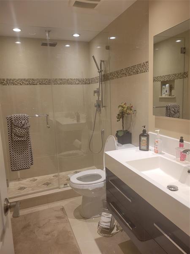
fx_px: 190
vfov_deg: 67.3
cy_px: 127
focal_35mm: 26
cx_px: 95
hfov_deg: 53.1
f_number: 1.8
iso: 160
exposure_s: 1/120
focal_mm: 5.4
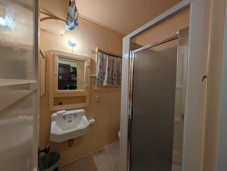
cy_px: 86
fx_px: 79
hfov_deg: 110.5
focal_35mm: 12
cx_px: 114
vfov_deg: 94.6
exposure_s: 1/120
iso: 86
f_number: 1.7
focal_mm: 2.02
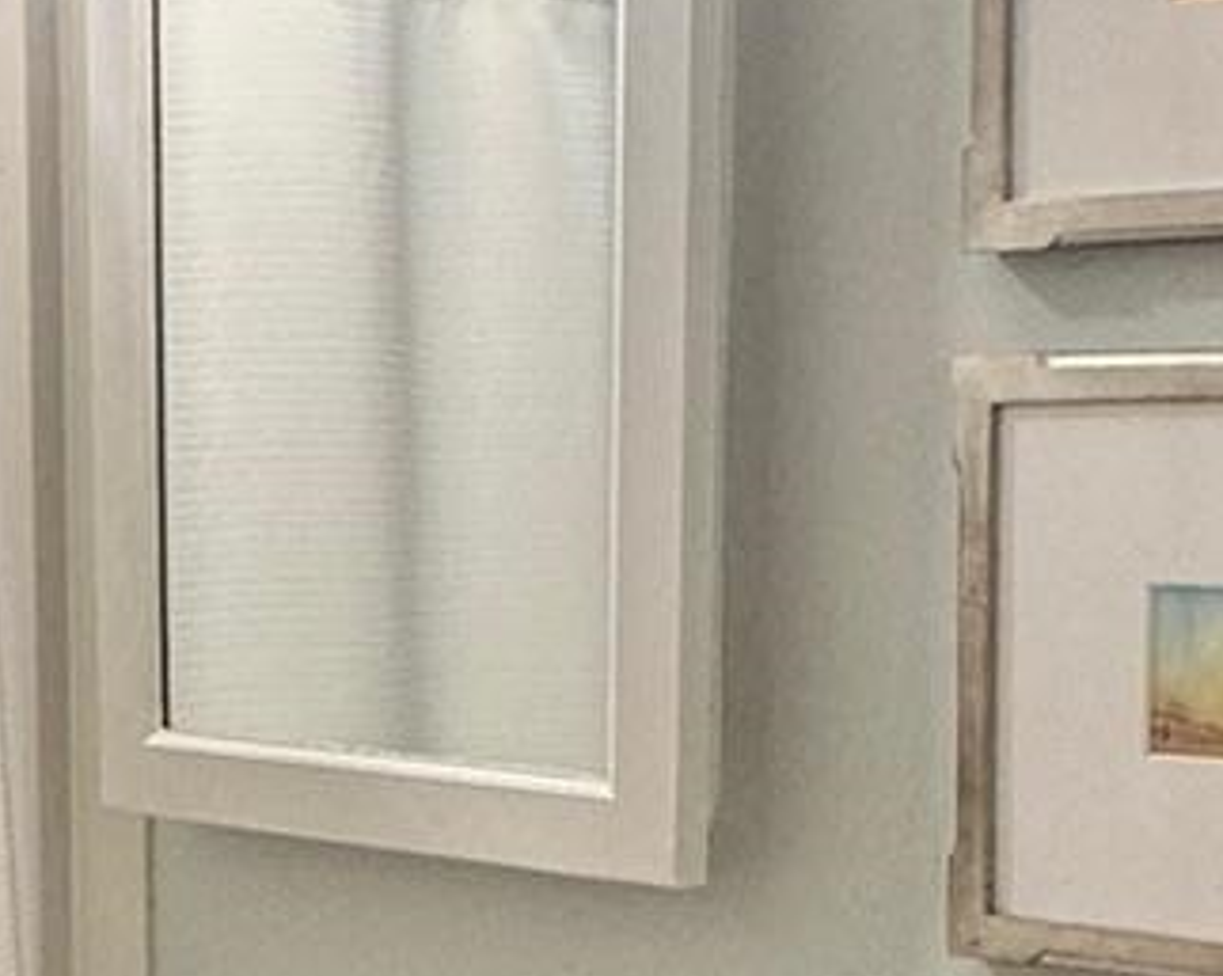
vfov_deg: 17.2
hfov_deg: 21.9
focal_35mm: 87
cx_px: 441
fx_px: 3146
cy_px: 1006
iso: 160
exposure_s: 1/120
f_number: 2.2
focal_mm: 2.22
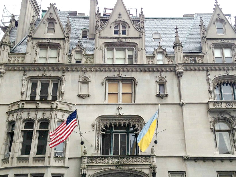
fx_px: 273
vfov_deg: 35.9
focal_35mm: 40
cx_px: 139
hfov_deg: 46.6
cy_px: 100
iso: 50
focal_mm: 4.12
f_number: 2.4
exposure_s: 1/282
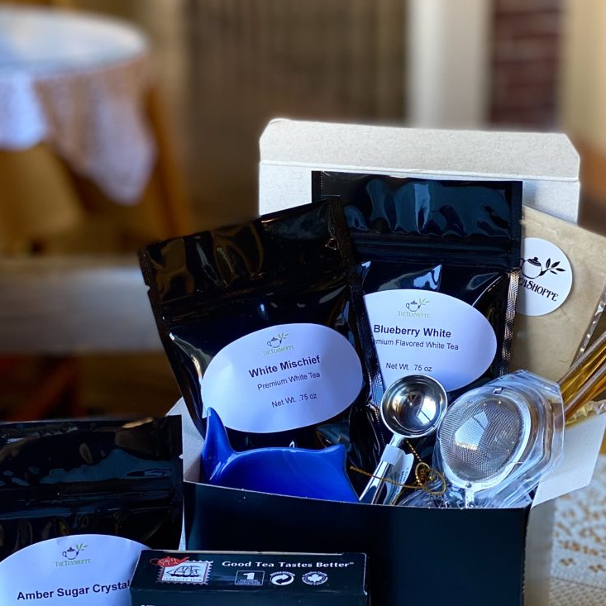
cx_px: 311
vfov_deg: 21.0
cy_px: 444
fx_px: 1624
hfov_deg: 21.1
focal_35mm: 82
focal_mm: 6
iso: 160
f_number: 2
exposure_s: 1/120
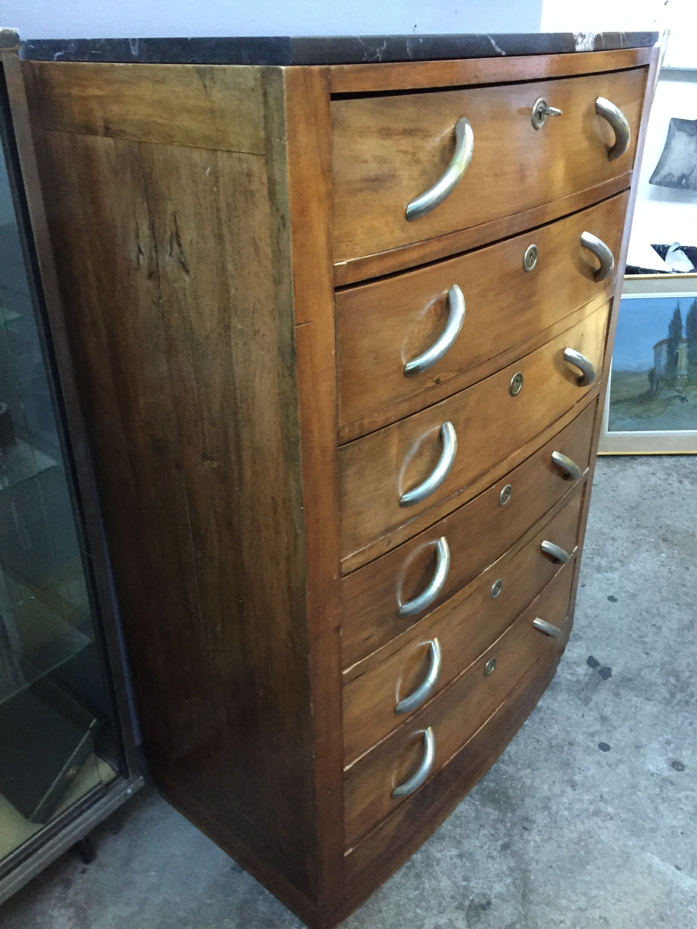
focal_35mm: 29
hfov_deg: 48.2
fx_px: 779
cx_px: 348
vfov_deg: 61.7
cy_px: 464
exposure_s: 1/17
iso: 320
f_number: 2.2
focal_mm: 4.15
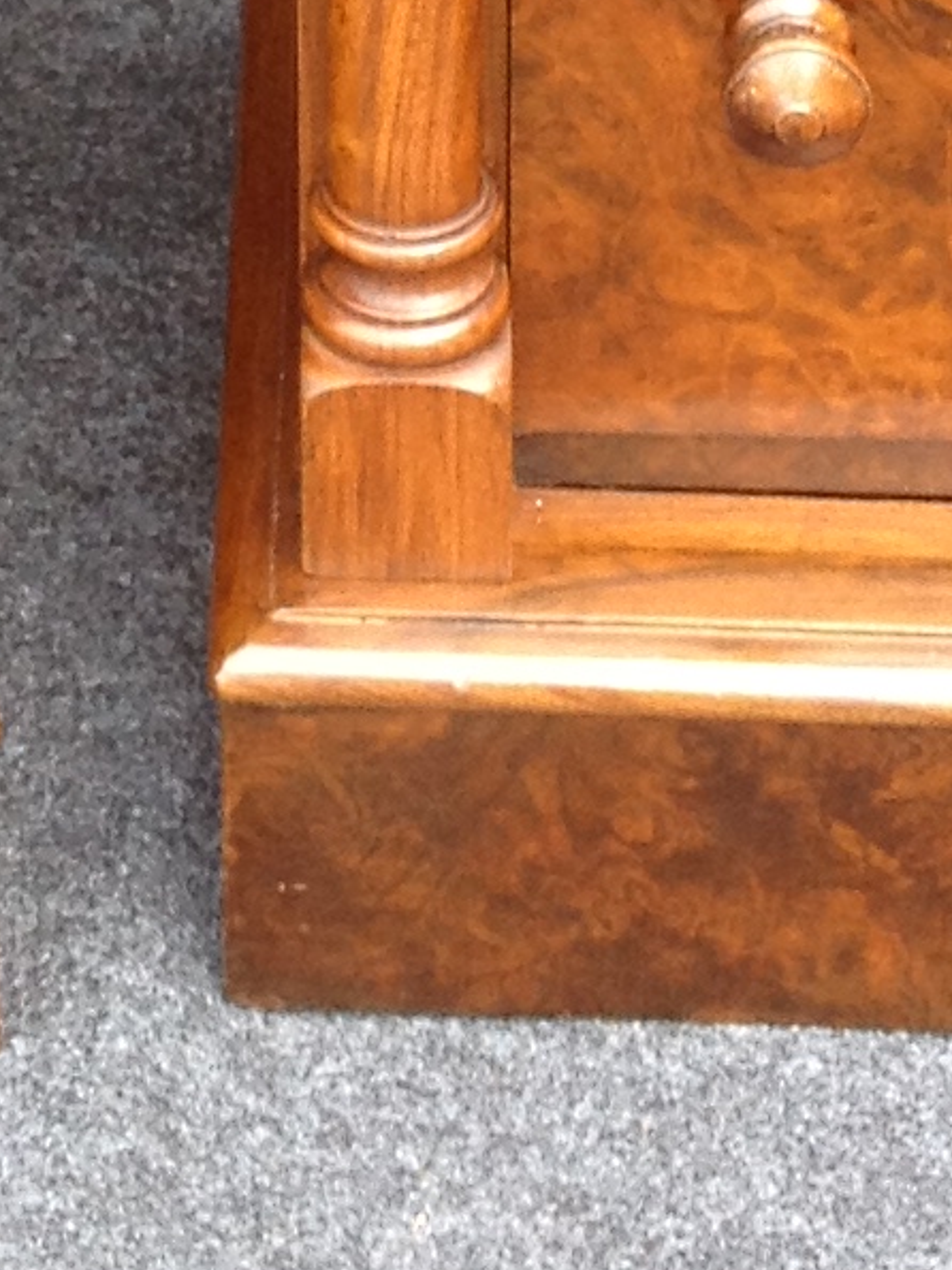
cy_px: -1054
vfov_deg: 9.8
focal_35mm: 192
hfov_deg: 7.7
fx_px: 7043
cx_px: 17
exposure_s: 1/158
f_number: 2.4
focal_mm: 4.28
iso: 50
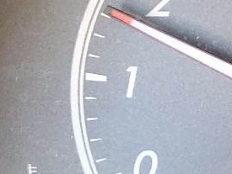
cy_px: 131
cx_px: 563
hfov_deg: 11.0
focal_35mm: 151
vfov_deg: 9.8
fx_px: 1013
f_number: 1.5
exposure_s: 1/60.2
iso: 157
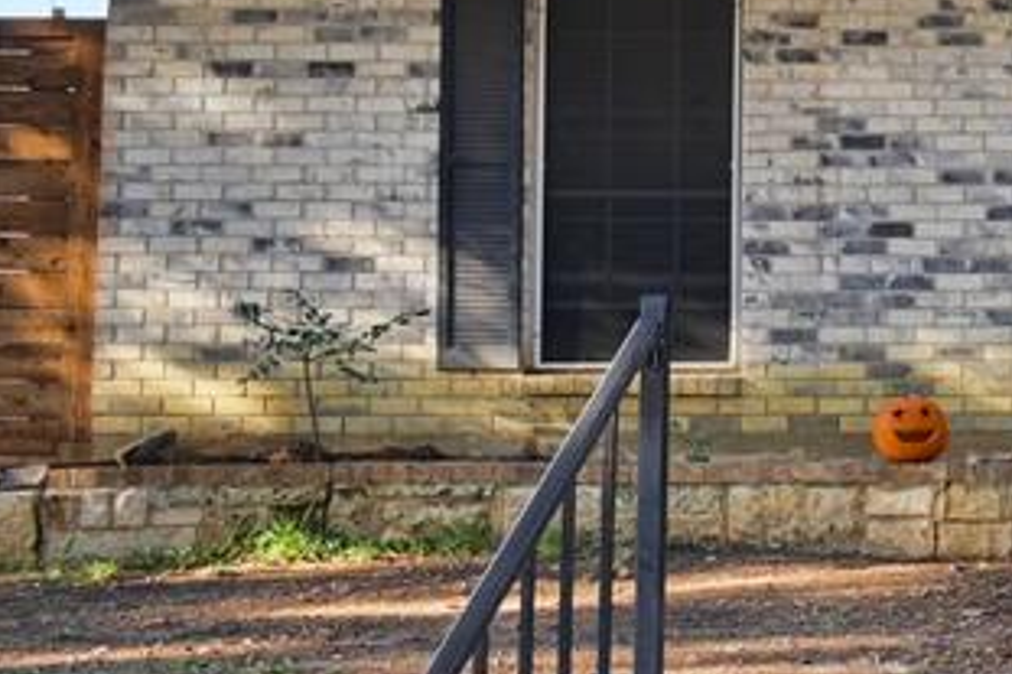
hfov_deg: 20.1
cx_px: 1471
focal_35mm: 89
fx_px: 2500
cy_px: 225
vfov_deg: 15.3
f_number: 4.5
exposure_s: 1/80
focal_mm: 18
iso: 200
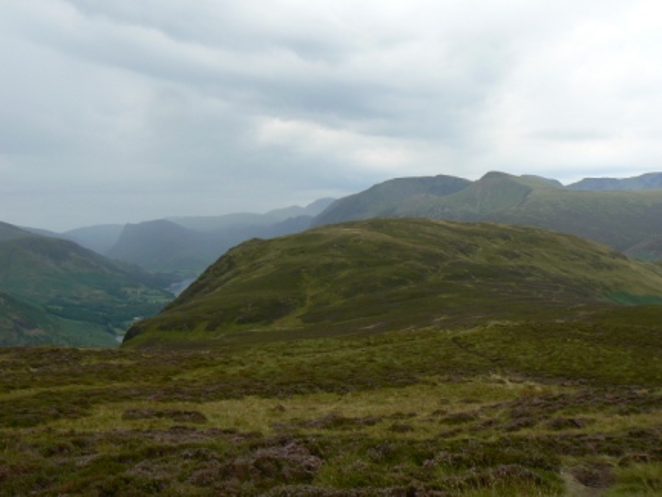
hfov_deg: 51.4
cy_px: 248
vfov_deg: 39.7
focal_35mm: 36
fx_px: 688
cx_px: 331
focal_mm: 6
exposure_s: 1/160
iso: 80
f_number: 5.6
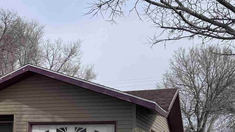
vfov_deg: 21.1
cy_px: 132
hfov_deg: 35.0
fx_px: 343
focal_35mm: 55
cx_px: 10
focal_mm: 6.76
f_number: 1.78
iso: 80
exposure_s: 1/4608
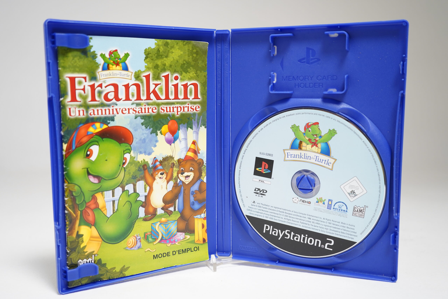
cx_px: 224
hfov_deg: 53.1
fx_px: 448
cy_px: 150
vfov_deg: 36.9
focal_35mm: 36
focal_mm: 36
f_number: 5
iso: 640
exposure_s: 1/25
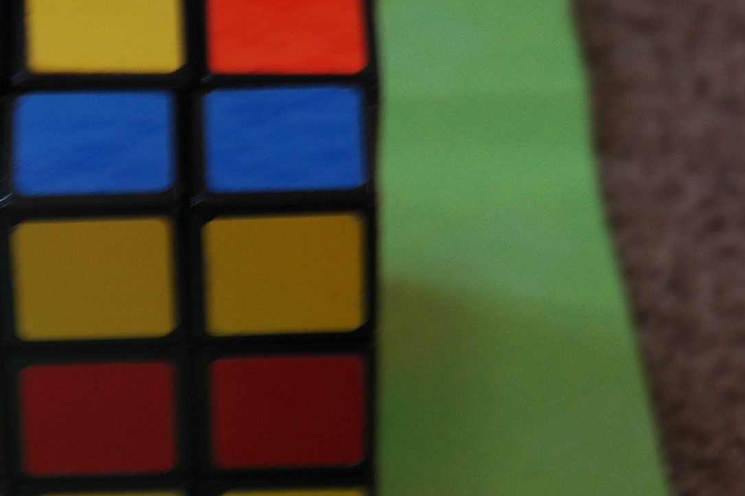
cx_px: 82
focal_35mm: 291
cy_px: 274
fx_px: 6018
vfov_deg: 4.7
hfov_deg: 7.1
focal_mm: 70
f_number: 4.5
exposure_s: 1/10
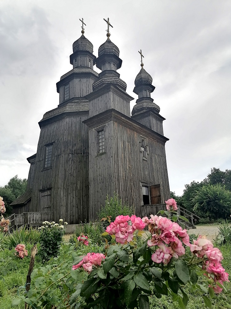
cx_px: 116
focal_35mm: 27
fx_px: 240
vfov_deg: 65.3
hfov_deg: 51.4
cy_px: 154
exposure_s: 1/1104
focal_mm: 5.3
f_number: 1.8
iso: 50
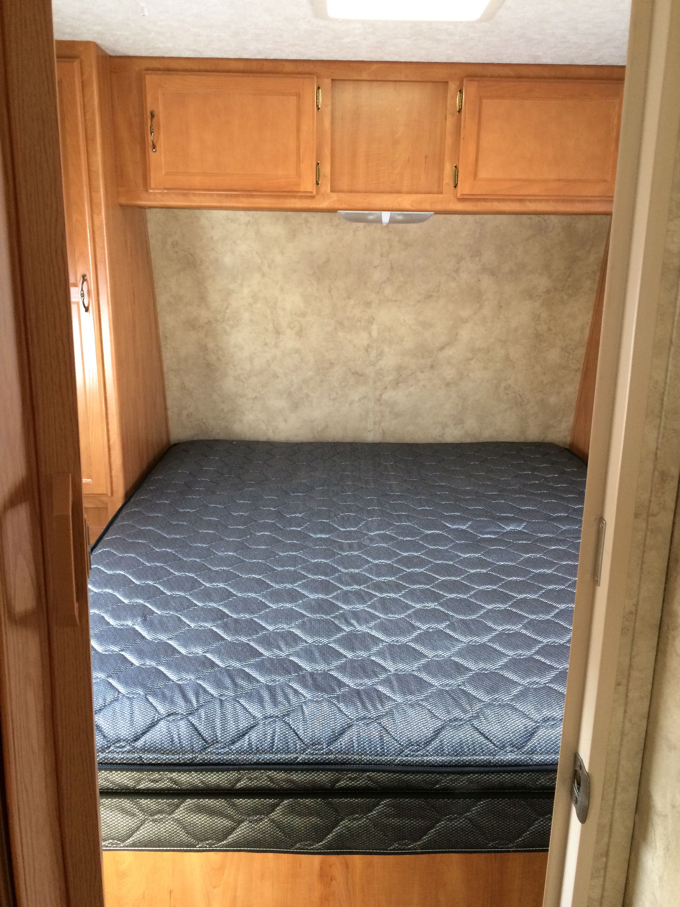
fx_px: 760
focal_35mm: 29
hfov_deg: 48.2
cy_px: 454
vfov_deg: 61.7
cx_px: 340
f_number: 2.2
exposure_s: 1/30
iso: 125
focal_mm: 4.15
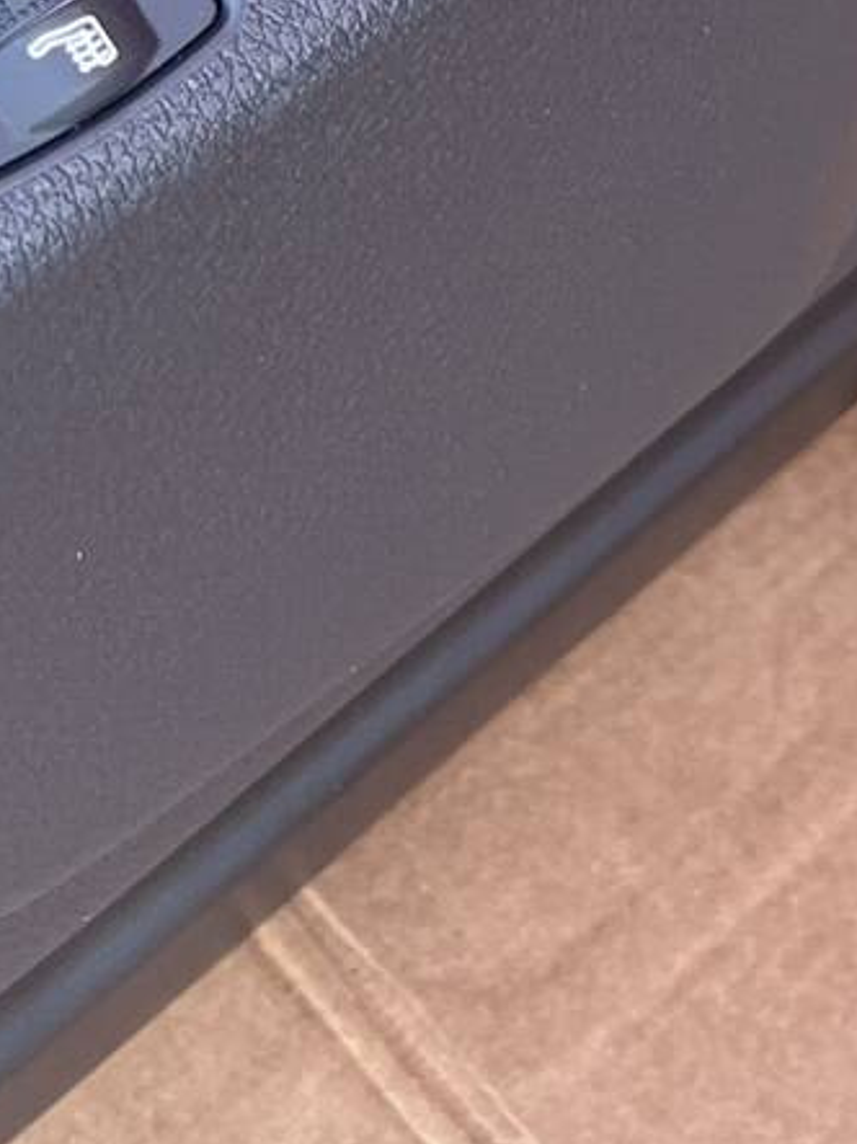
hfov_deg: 15.3
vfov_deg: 17.8
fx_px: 3104
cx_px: 942
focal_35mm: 94
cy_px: -746
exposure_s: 1/112
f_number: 1.6
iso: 125
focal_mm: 5.1
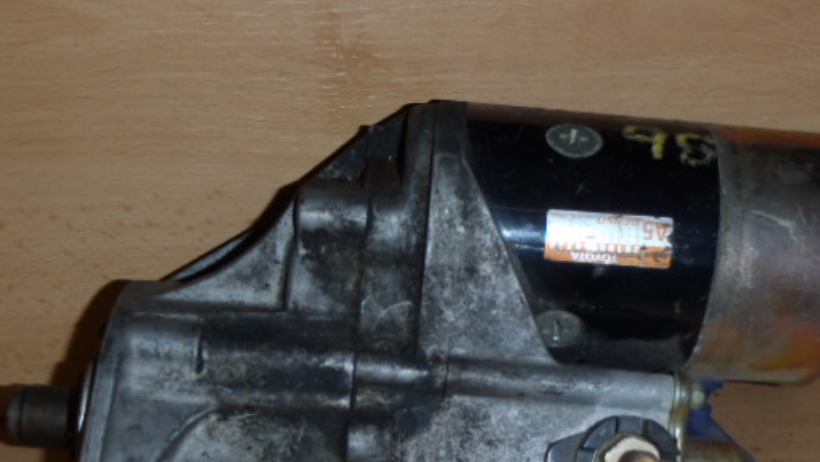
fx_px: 1131
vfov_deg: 22.8
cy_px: 357
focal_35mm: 52
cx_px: 384
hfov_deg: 39.8
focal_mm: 6.83
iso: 100
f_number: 4.6
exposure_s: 1/40
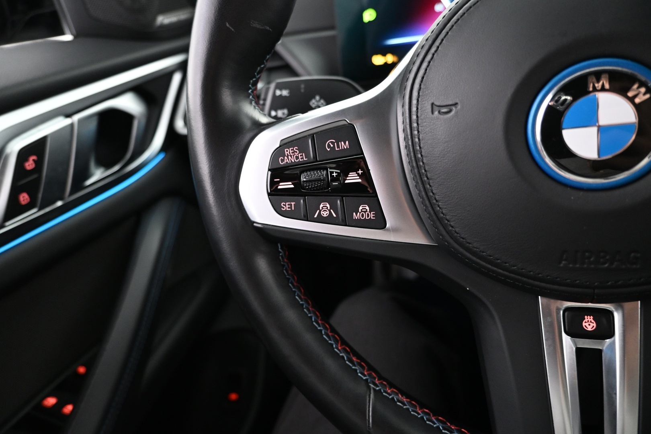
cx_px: 326
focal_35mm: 24
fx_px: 434
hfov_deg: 73.7
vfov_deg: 53.1
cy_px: 217
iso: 1600
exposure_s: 1/13
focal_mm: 16
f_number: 3.5
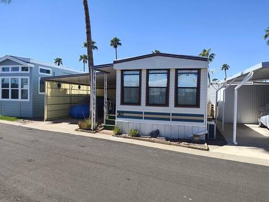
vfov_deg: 54.9
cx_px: 134
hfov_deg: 69.4
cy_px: 101
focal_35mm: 25
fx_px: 194
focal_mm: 4.15
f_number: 1.5
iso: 101
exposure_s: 1/2056
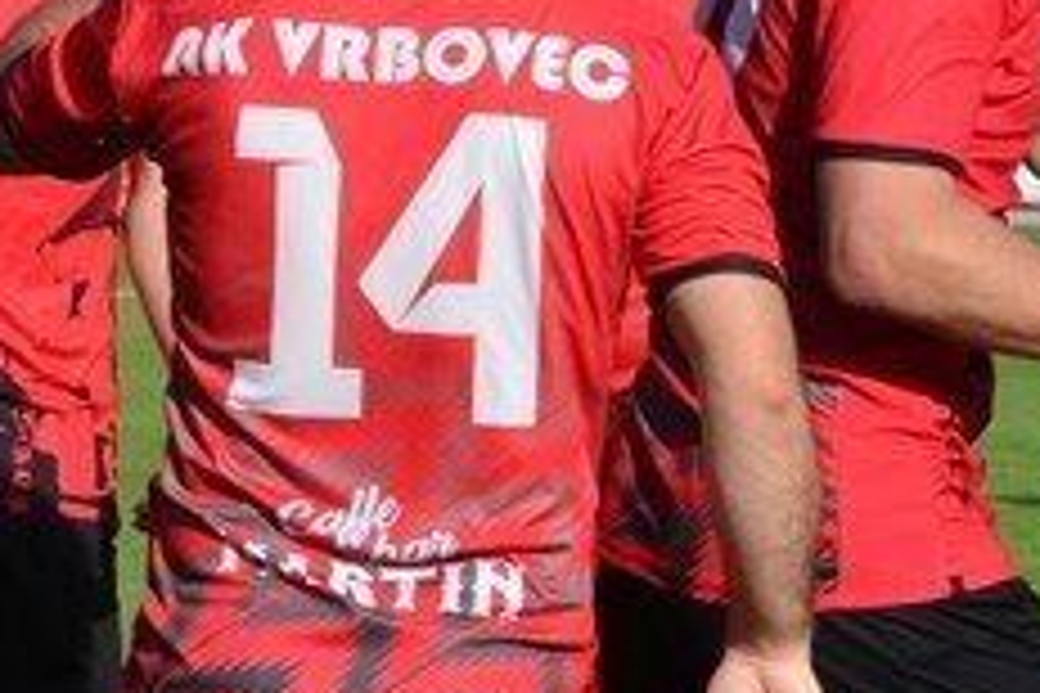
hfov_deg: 3.0
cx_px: -99
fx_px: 19961
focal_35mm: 691
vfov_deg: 2.0
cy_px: 140
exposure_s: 1/1000
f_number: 16
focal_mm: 190
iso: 2000
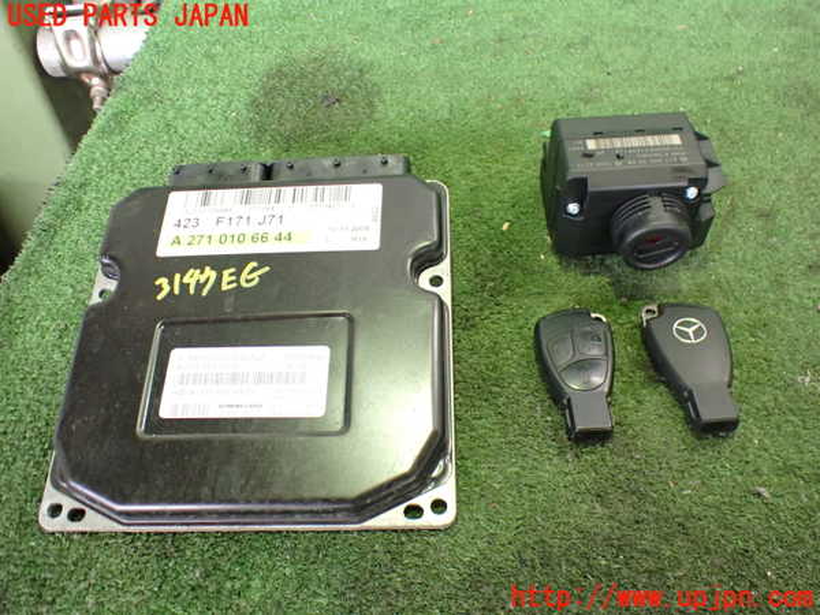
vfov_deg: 46.8
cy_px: 308
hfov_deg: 60.0
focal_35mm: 30
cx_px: 410
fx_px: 711
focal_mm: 5.4
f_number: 2.3
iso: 800
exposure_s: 1/40
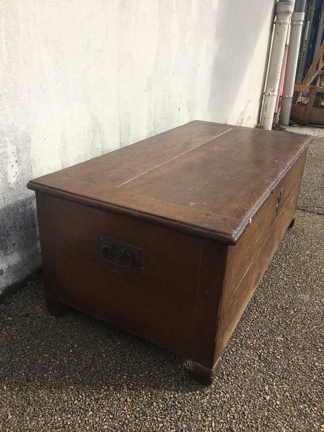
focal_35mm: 29
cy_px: 216
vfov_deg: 61.7
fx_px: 362
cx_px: 162
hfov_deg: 48.2
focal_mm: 4.15
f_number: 2.2
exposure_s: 1/1923
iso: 25
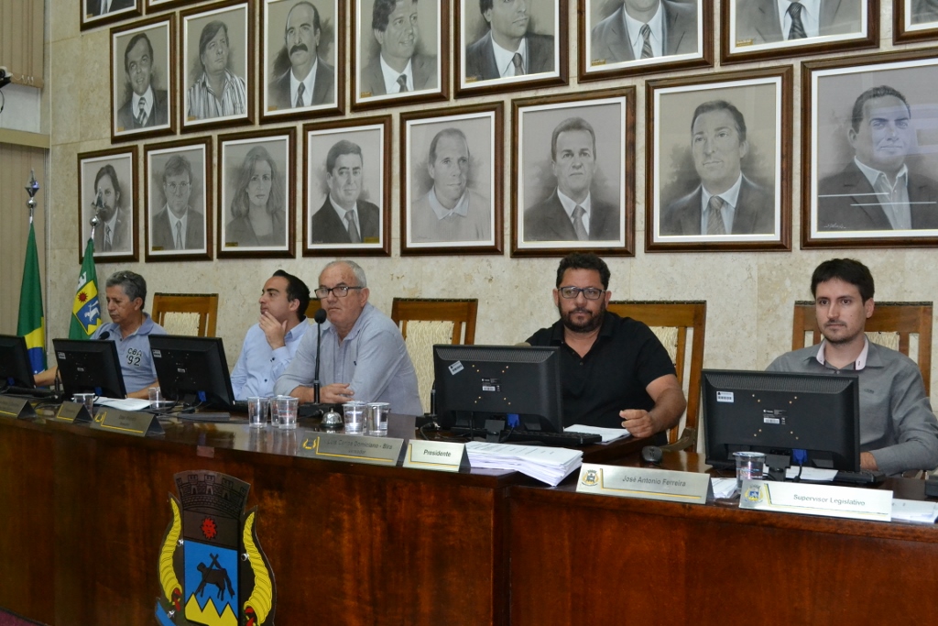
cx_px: 469
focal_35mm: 39
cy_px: 313
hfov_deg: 49.5
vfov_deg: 34.2
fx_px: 1016
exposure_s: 1/100
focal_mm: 26
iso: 3200
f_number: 7.1
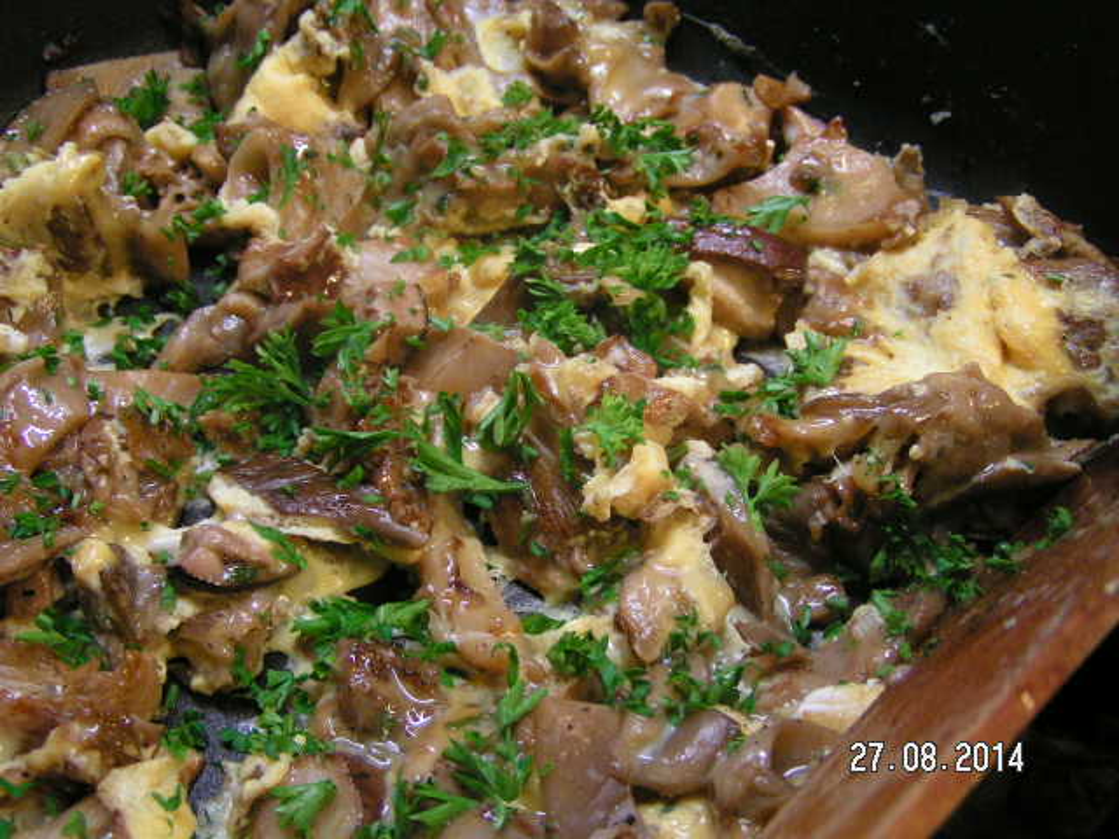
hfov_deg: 49.0
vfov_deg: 37.7
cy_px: 420
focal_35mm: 38
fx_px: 1228
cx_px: 560
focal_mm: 5.8
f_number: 2.8
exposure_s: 1/15
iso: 200
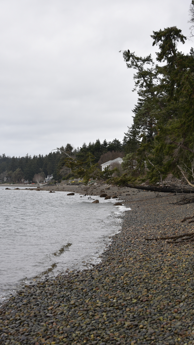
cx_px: 89
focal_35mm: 66
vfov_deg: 31.9
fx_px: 603
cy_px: 175
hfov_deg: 18.3
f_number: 6.3
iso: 100
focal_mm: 62
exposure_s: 1/160
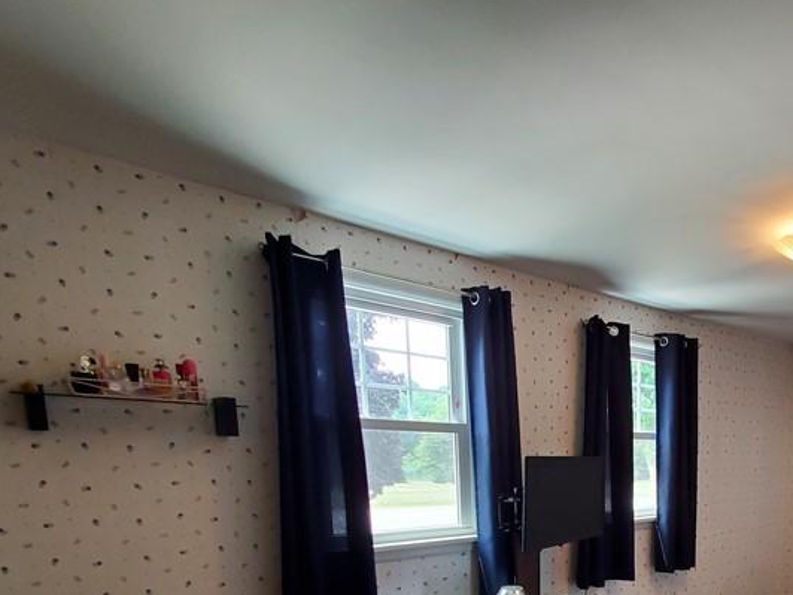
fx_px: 573
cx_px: 663
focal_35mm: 25
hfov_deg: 62.0
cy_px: 552
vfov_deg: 48.2
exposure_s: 1/60
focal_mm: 1.8
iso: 250
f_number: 2.2
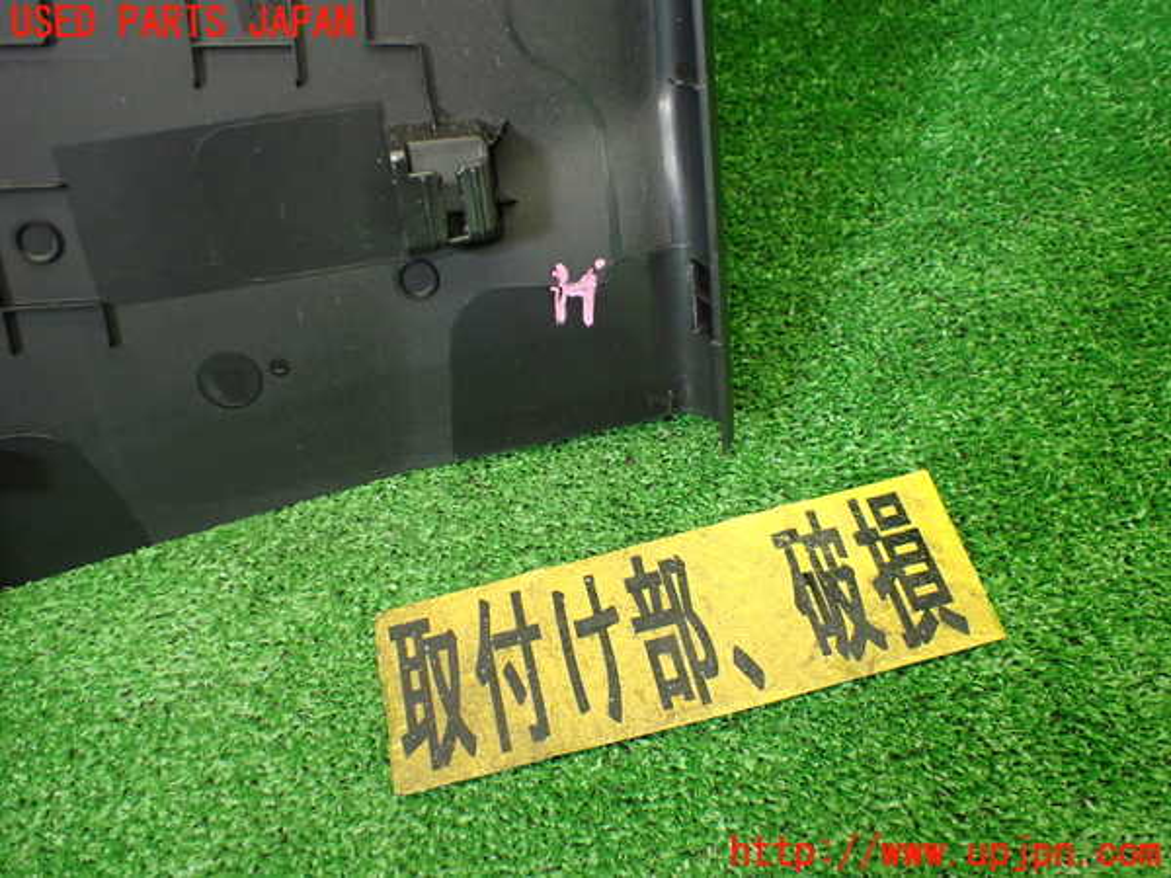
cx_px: 586
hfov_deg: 60.0
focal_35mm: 30
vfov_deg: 46.8
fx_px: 1015
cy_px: 439
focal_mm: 5.4
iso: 500
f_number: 2.3
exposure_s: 1/125
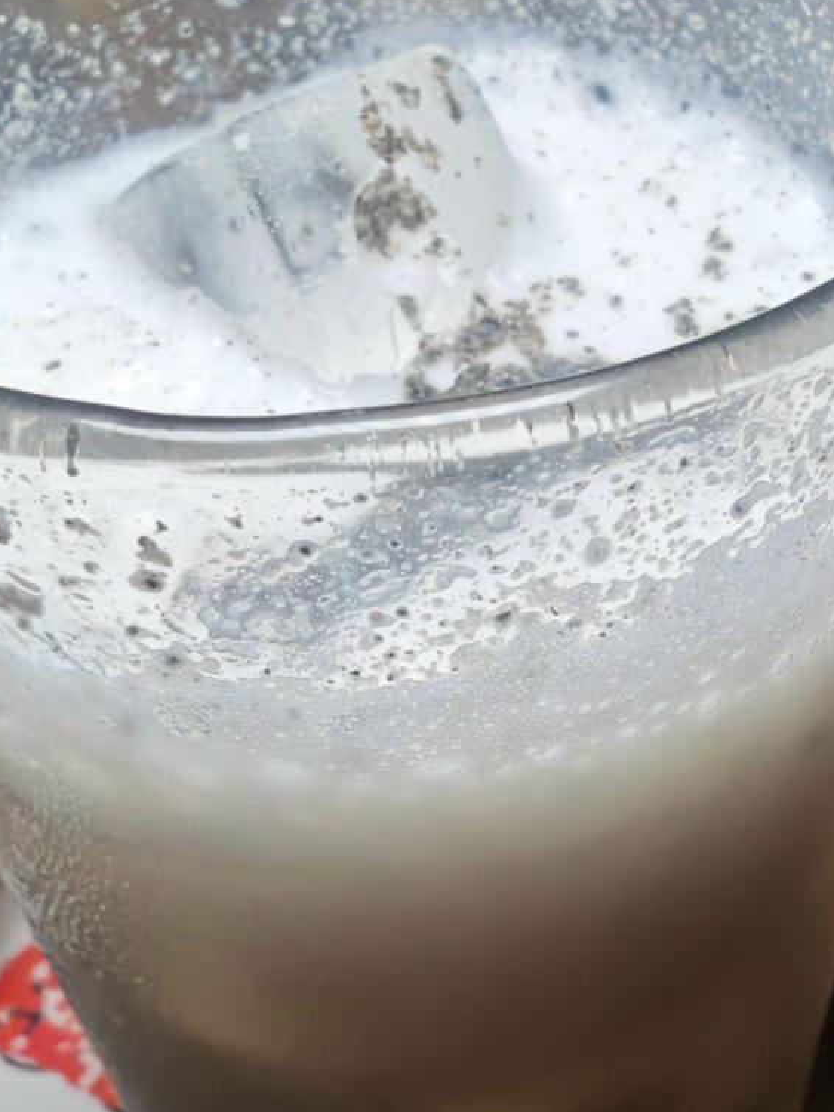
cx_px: 473
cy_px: 453
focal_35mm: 49
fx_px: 1575
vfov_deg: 38.8
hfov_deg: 29.6
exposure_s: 1/555
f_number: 1.8
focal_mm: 2.03
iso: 160
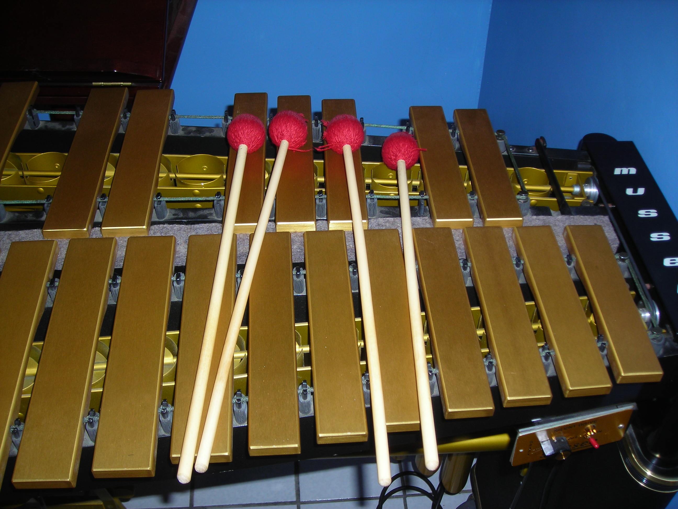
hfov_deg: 49.0
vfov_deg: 37.7
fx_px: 744
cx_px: 339
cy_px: 254
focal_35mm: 38
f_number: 3.2
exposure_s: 1/60.1
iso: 50
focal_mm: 6.3
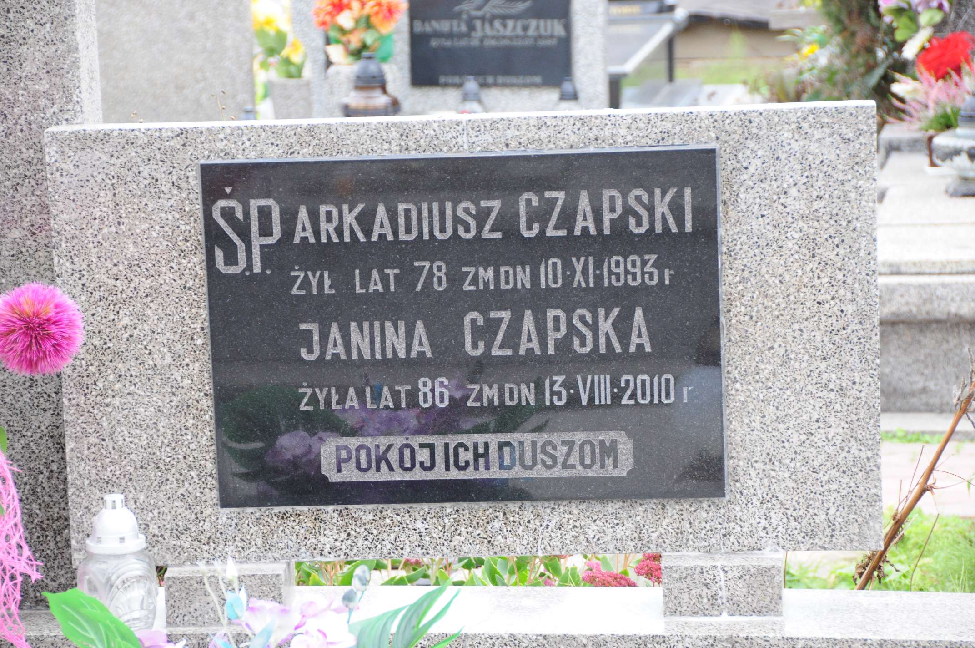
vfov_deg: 10.1
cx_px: 488
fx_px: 3652
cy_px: 324
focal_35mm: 135
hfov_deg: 15.2
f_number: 7.1
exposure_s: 1/200
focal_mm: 90
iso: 640
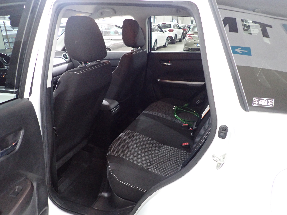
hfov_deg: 69.4
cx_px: 144
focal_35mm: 25
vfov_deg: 54.9
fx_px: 207
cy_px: 108
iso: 800
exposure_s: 1/30
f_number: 2
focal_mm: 4.5
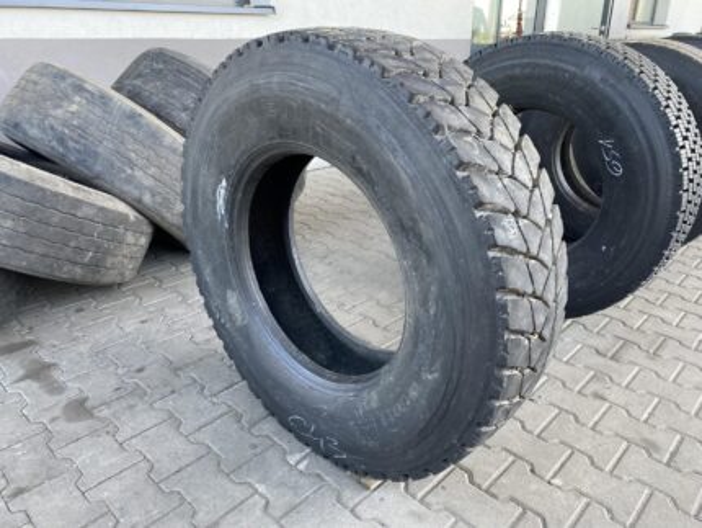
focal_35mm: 26
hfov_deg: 67.3
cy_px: 264
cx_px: 351
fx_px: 528
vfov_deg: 53.1
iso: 80
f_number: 1.8
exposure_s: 1/121
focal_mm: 4.25
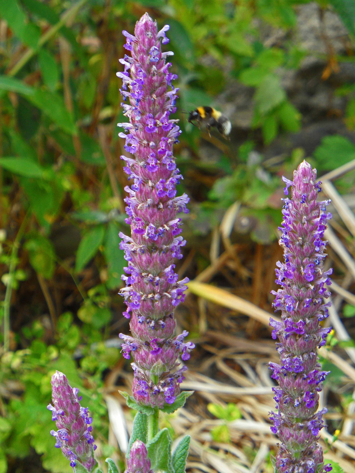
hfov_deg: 9.9
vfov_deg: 13.2
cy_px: 236
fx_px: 2051
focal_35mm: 150
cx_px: 178
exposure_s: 1/90
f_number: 4.4
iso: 100
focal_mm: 24.6
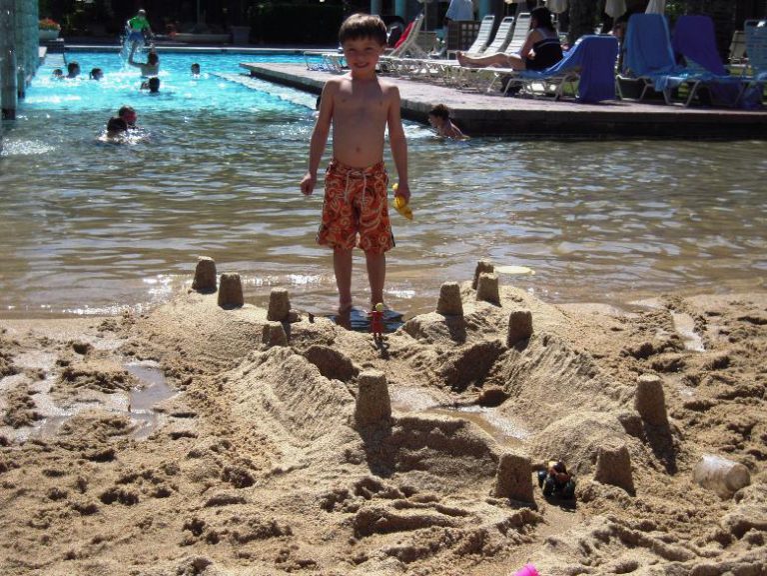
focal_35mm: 59
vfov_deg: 24.8
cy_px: 288
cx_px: 384
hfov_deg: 32.7
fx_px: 1307
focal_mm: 10.5
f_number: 7.7
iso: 100
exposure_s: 1/320
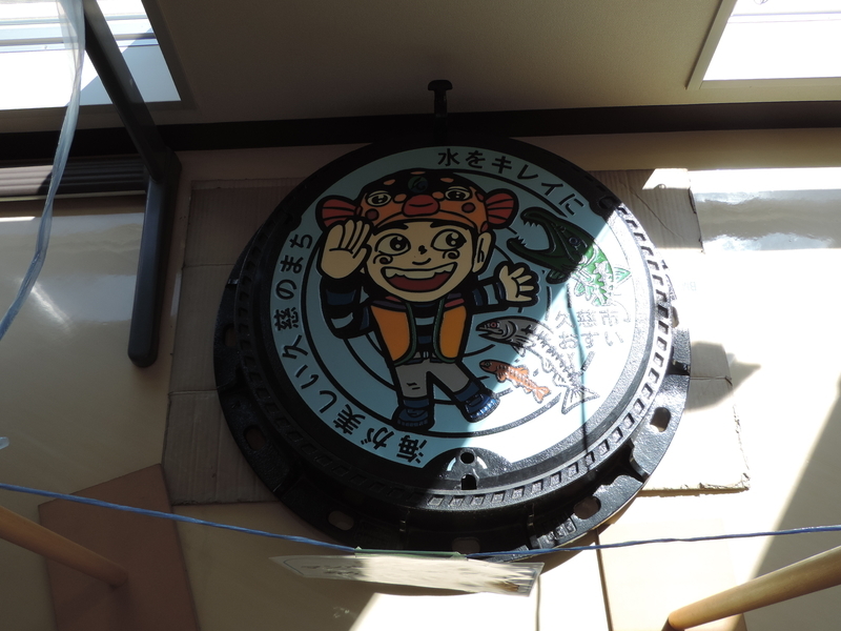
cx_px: 420
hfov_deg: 55.4
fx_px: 802
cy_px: 316
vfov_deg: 42.9
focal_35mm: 33
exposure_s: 1/400
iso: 80
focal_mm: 5.8
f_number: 3.2
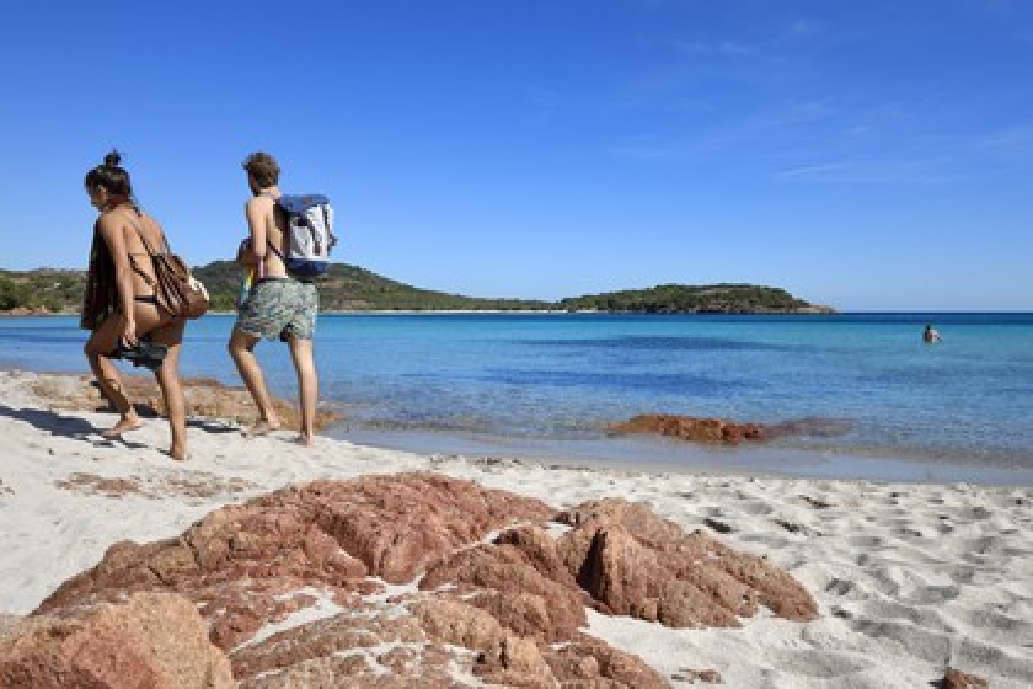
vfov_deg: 53.1
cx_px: 516
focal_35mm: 24
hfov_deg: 73.7
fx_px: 689
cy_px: 344
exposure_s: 1/320
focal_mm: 24
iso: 200
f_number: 14
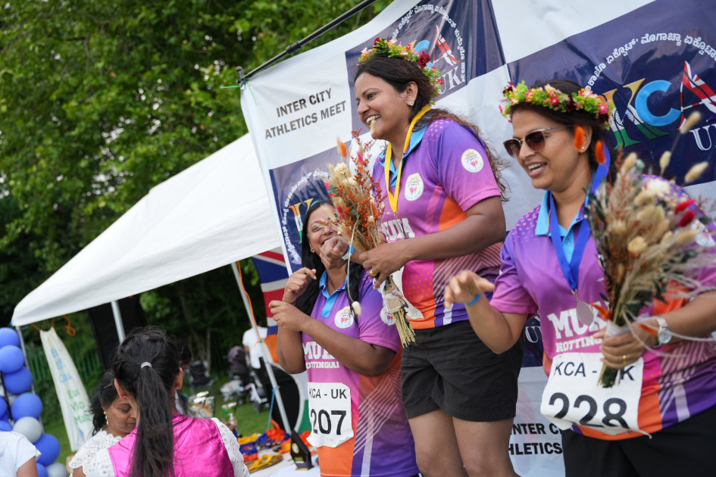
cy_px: 244
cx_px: 338
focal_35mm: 40
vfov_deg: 33.3
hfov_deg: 48.3
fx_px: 798
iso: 250
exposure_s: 1/400
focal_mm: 37.1
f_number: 2.8
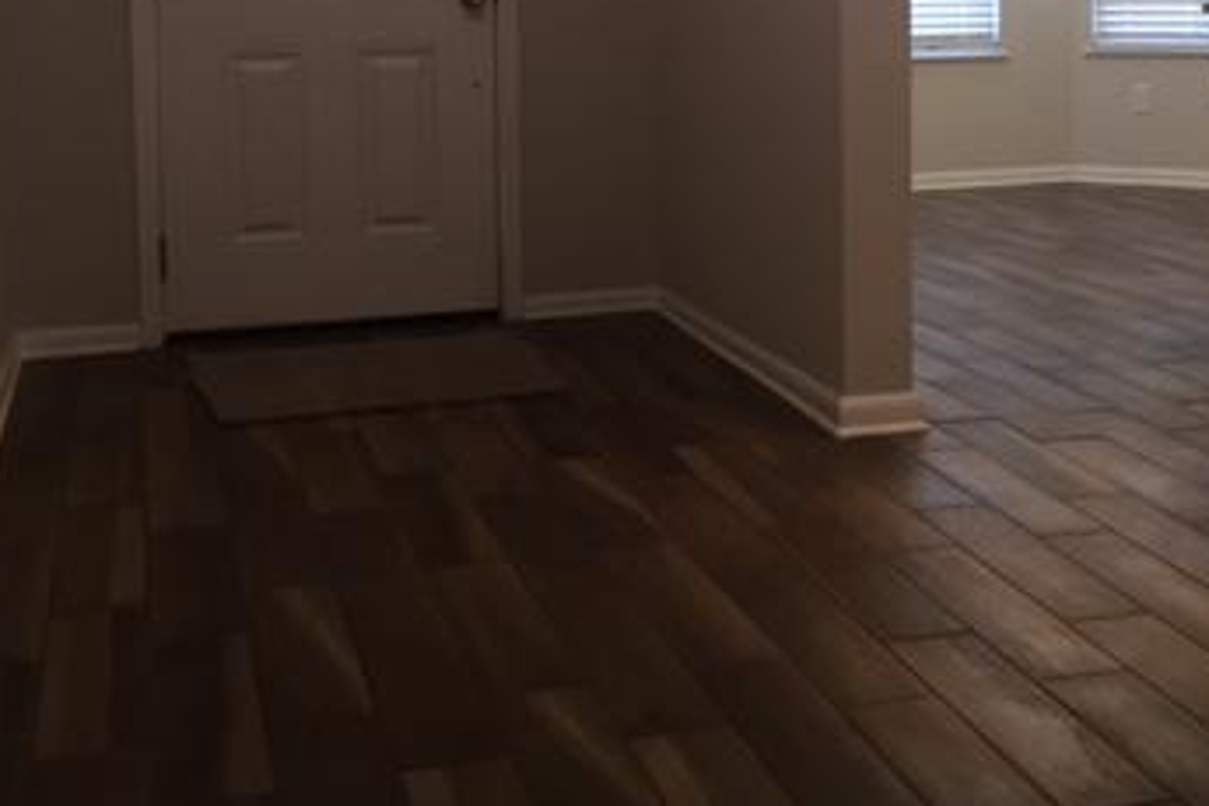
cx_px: 694
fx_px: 1881
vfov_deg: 23.5
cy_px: 60
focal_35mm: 56
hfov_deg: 35.6
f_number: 2.2
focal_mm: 4.15
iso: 40
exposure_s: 1/30
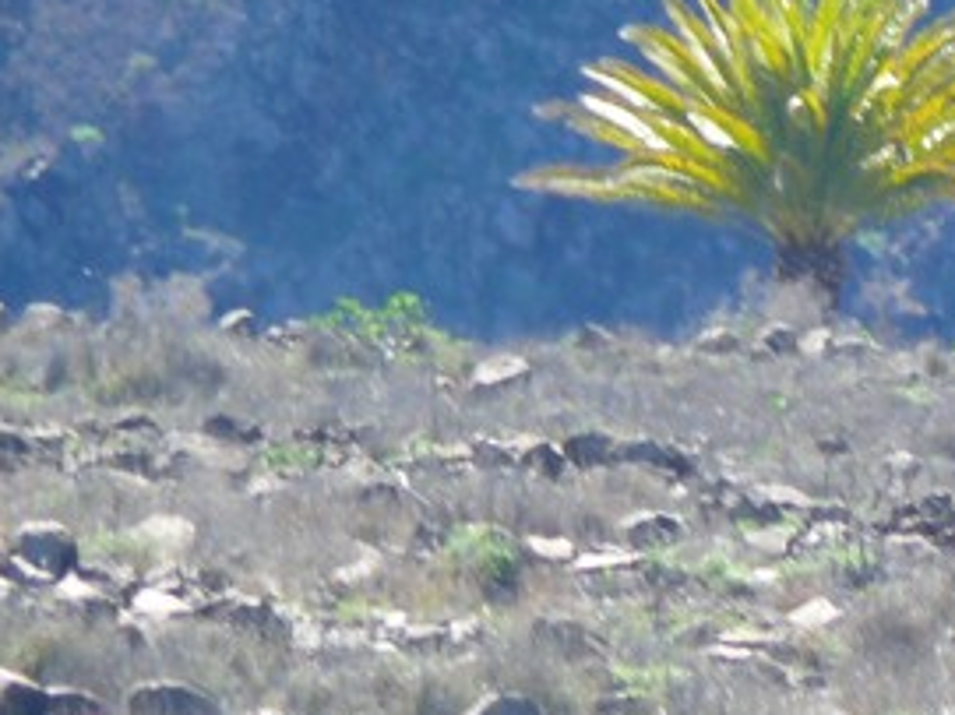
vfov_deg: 1.3
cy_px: 144
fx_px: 32071
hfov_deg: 1.7
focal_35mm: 1163
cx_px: 863
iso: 100
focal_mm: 88.8
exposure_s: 1/125
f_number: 4
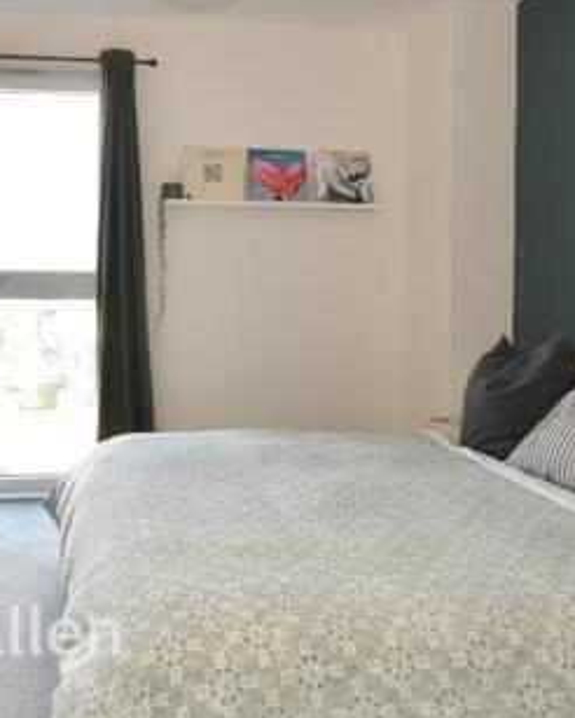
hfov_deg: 46.4
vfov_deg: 58.2
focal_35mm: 30
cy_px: 282
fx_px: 638
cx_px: 130
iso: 125
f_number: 8
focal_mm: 10
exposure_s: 1/8
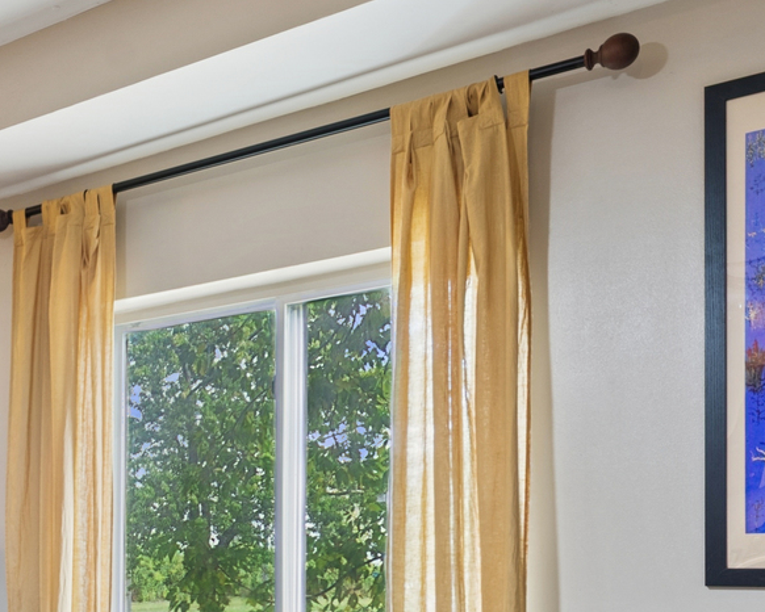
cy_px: 616
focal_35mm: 47
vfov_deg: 29.9
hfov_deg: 35.3
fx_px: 1064
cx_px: -24
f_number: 8
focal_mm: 12
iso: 250
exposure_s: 1/1.67
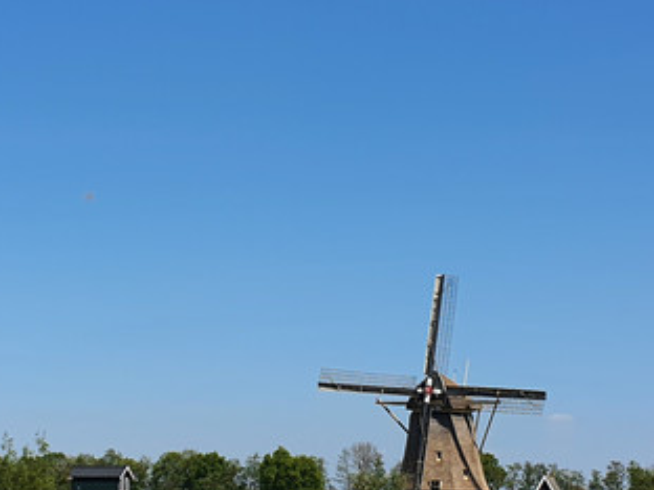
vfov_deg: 16.6
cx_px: 282
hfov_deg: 22.0
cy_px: 283
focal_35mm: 89
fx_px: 1681
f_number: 2.4
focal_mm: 4.3
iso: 50
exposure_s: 1/2736
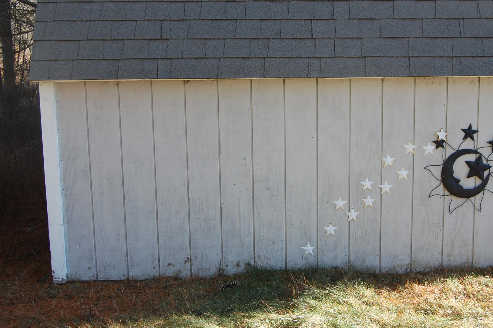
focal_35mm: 45
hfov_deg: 43.8
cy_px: 148
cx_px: 281
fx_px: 611
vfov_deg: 30.0
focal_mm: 23
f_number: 6.3
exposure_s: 1/160
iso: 200
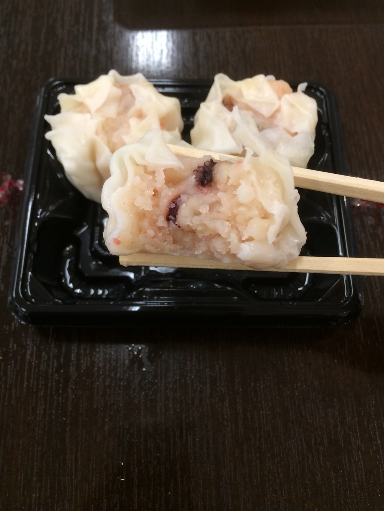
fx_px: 429
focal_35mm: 29
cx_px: 192
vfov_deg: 61.7
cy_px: 256
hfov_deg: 48.2
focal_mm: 4.15
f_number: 2.2
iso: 80
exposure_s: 1/30
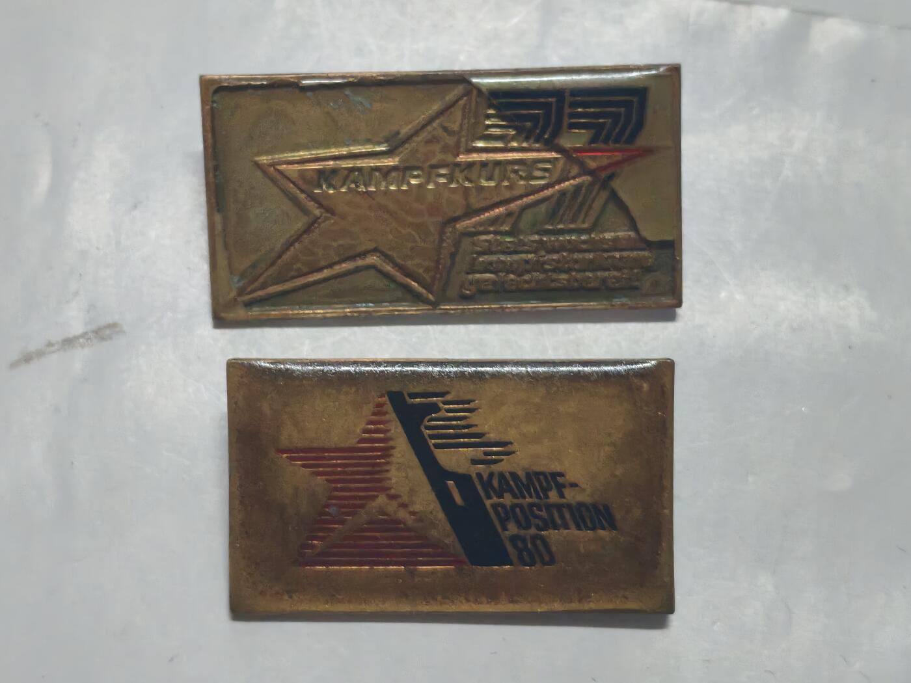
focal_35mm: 68
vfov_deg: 21.6
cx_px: 456
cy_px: 342
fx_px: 1790
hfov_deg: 28.6
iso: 640
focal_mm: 5.52
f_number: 1.95
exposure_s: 1/33
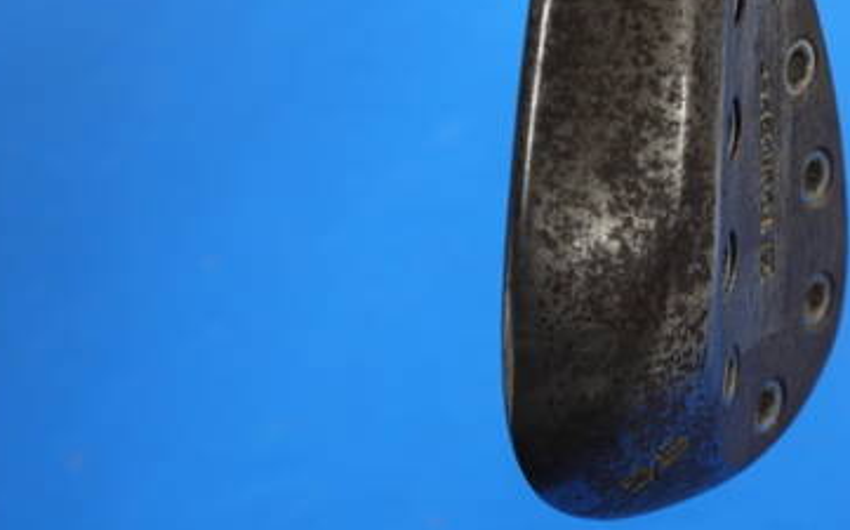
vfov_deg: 16.4
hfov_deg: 25.7
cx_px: 685
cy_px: 122
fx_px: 1829
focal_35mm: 79
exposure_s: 1/60
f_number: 4.3
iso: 160
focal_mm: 21
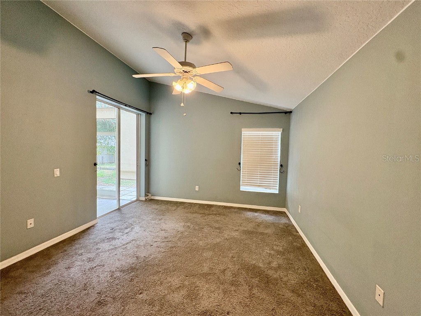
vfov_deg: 85.7
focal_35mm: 14
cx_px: 210
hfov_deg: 102.1
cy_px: 158
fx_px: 170
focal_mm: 2.22
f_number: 2.2
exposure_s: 1/60
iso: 250
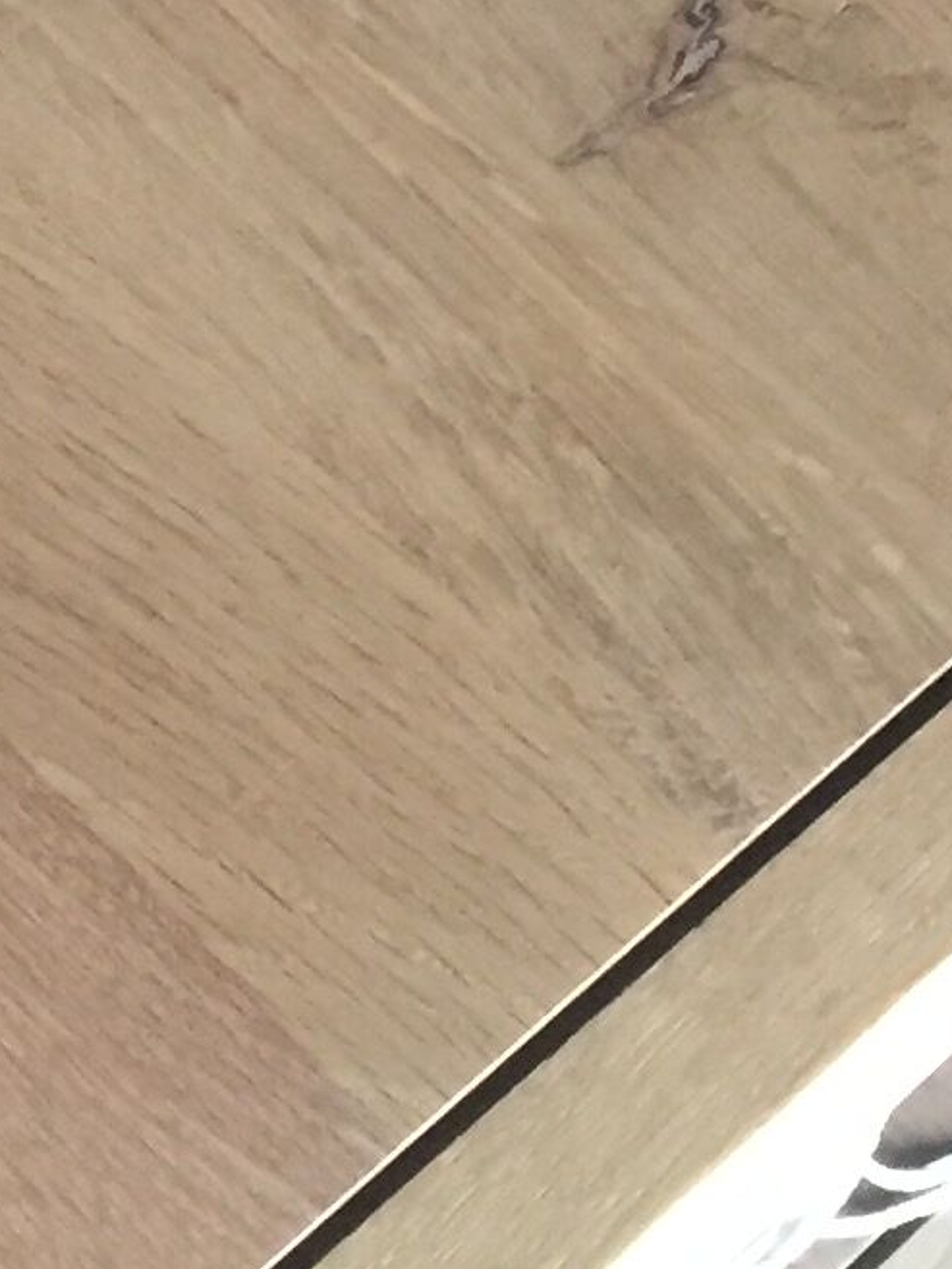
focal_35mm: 144
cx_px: -259
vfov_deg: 12.9
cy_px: -717
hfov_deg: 10.1
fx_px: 5279
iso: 250
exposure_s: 1/25
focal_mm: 4.15
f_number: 2.2
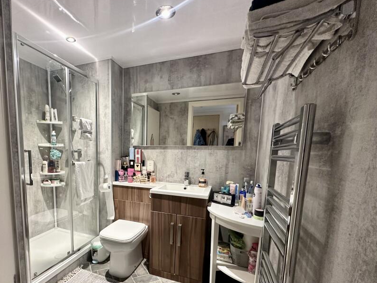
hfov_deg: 86.0
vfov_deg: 70.6
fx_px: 196
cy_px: 175
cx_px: 141
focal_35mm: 18
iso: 320
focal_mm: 2.22
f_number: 2.2
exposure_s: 1/50
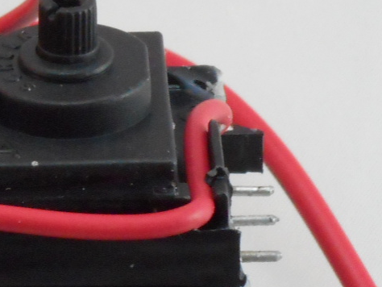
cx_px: -197
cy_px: 193
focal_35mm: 369
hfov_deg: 5.3
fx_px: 4074
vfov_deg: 4.0
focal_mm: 13.8
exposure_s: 1/30
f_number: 5.5
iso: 400
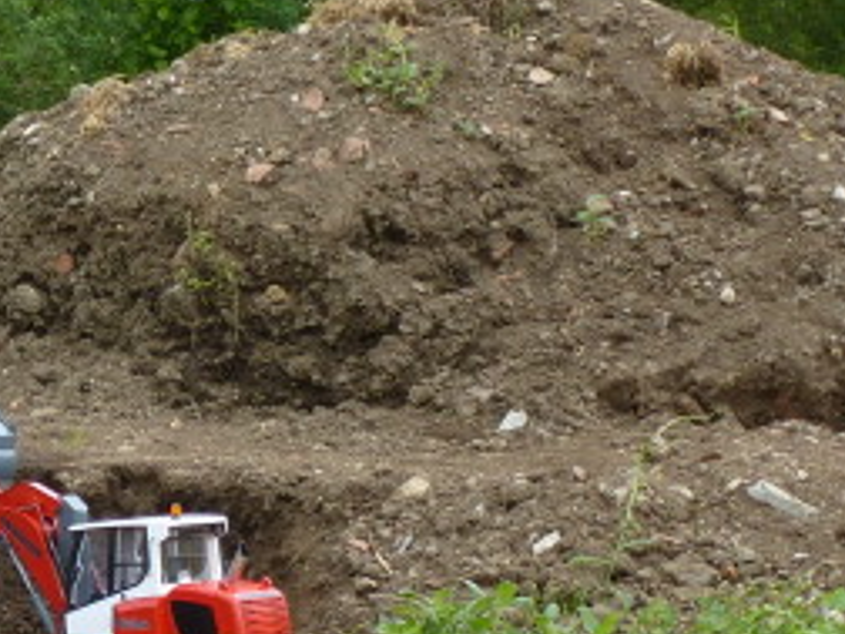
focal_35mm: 130
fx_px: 3173
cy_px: 879
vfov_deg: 11.1
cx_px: -443
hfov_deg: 14.1
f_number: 3.9
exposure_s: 1/160
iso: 100
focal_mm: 7.4
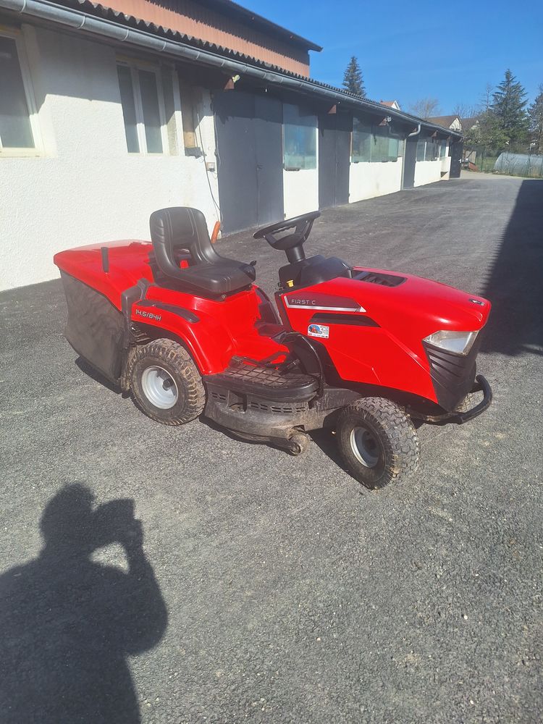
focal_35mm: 23
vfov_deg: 73.9
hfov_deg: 58.9
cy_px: 362
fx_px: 481
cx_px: 272
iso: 40
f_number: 1.8
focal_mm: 5.54
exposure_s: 1/2747
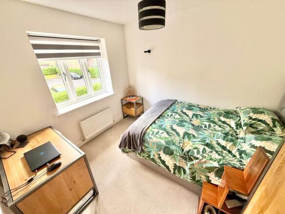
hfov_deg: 102.1
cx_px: 142
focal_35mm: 14
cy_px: 107
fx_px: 115
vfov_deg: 85.7
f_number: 2.2
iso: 125
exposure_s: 1/99
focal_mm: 2.22
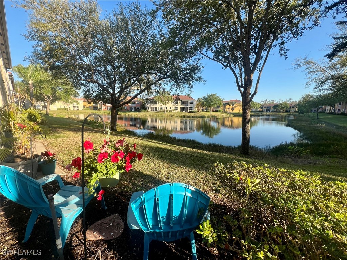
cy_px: 130
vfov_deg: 89.9
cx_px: 174
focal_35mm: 13
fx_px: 130
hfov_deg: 106.2
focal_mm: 1.57
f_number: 1.8
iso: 32
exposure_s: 1/475
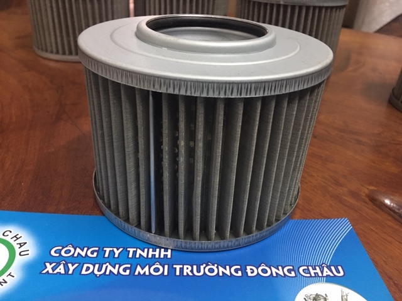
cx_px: 201
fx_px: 337
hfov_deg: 61.7
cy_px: 150
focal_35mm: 29
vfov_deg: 48.2
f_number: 2.2
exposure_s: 1/8
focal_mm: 4.15
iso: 160
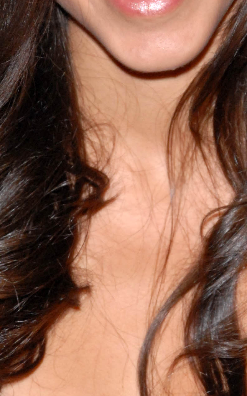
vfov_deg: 5.8
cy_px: 111
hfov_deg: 3.6
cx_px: 157
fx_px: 3920
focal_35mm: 364
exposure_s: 1/250
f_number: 8
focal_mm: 78
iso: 500
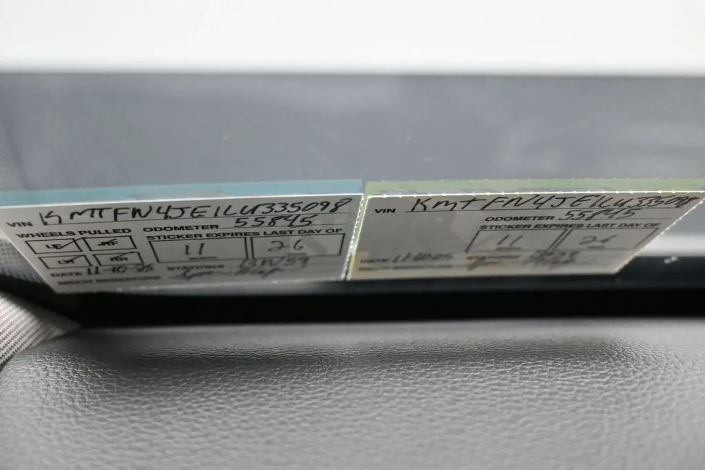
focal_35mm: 37
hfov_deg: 52.2
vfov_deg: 36.2
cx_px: 352
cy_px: 235
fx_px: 720
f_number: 4.2
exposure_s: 1/125
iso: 560
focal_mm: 24.5
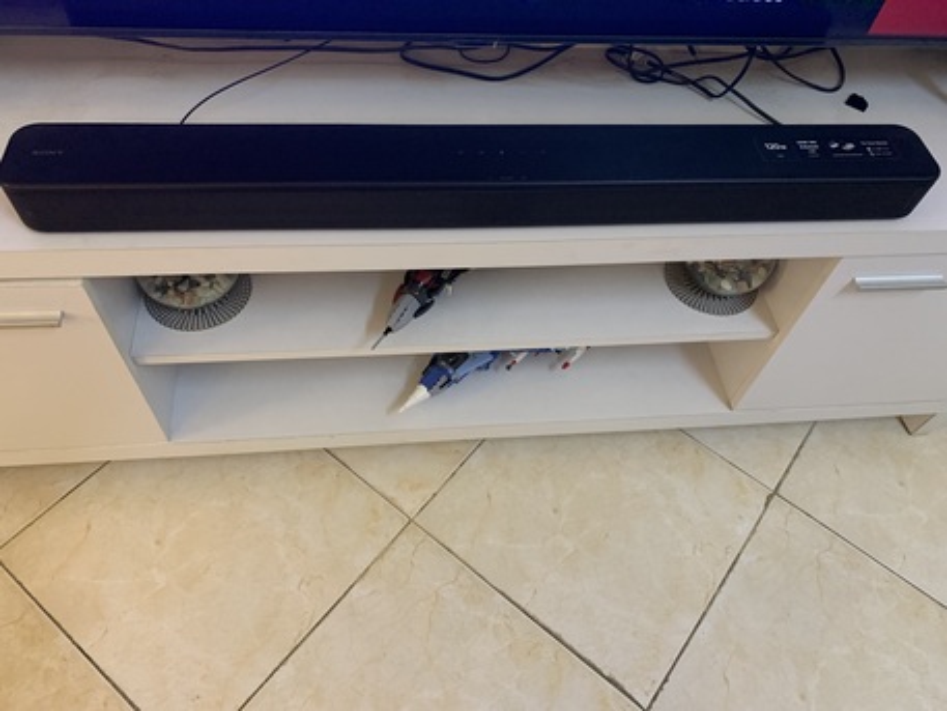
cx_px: 474
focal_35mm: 26
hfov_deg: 67.3
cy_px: 356
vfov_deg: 53.1
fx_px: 711
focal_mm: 4.25
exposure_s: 1/40
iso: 250
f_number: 1.8
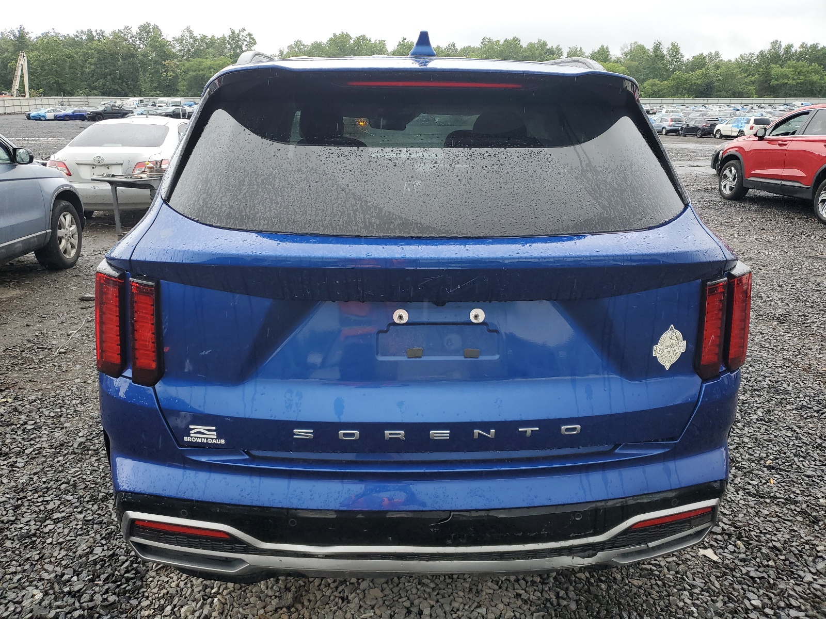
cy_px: 310
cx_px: 413
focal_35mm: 26
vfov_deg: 53.1
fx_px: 620
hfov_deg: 67.3
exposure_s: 1/312
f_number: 1.5
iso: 50
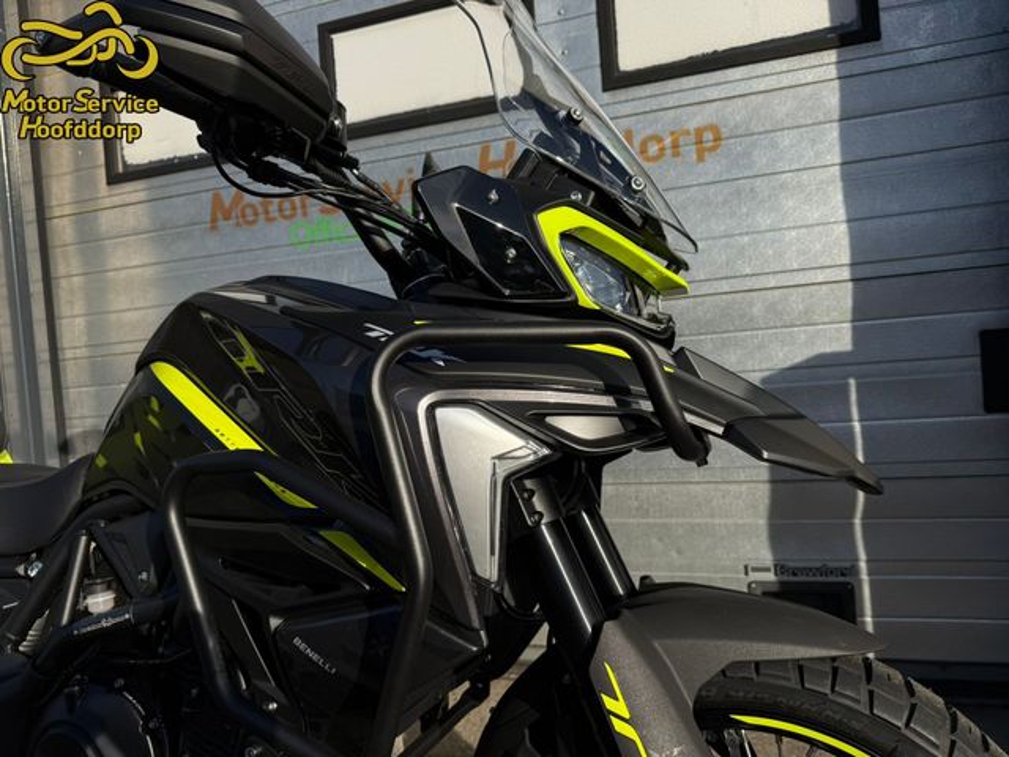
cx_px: 504
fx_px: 700
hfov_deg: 71.6
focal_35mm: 24
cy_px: 378
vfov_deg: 56.8
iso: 80
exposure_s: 1/8130
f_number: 1.78
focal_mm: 6.76
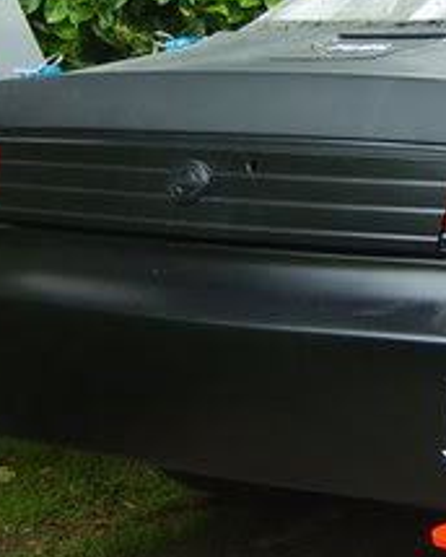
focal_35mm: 127
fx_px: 2095
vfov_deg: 15.1
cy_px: 155
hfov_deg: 11.5
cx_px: 705
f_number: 2.8
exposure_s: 1/45
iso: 50
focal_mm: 5.8
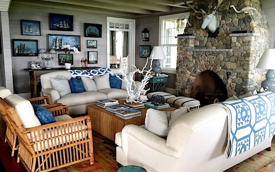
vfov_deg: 40.6
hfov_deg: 61.2
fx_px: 232
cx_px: 137
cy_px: 83
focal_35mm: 31
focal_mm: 4.15
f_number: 2.2
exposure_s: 1/30
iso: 40
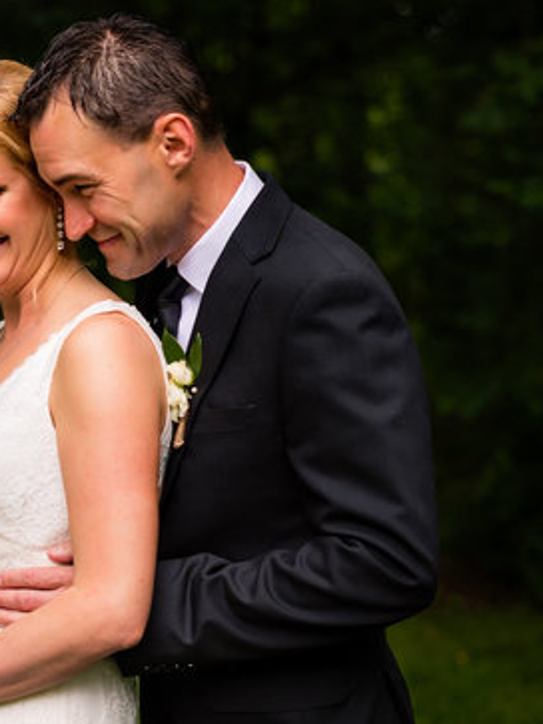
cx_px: 38
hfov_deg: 13.8
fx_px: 2218
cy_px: 431
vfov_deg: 18.5
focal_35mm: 106
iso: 200
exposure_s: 1/250
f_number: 2.2
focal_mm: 50
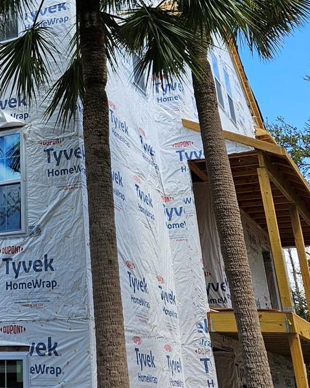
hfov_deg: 23.7
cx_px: -33
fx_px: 688
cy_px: 49
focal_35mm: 60
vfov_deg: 30.3
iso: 25
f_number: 1.8
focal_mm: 5.4
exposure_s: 1/818
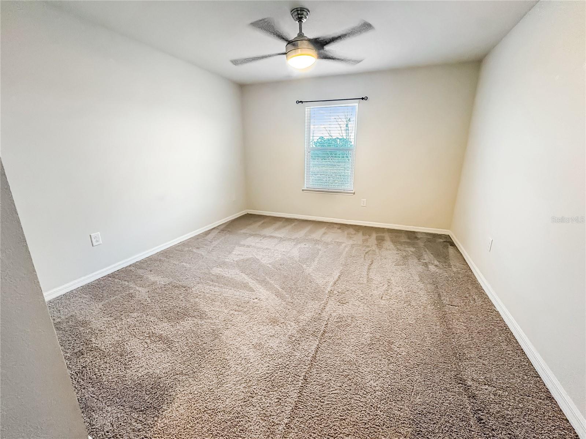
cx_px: 293
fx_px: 237
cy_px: 220
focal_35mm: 14
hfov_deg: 102.1
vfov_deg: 85.7
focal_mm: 2.22
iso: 500
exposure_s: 1/60
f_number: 2.2
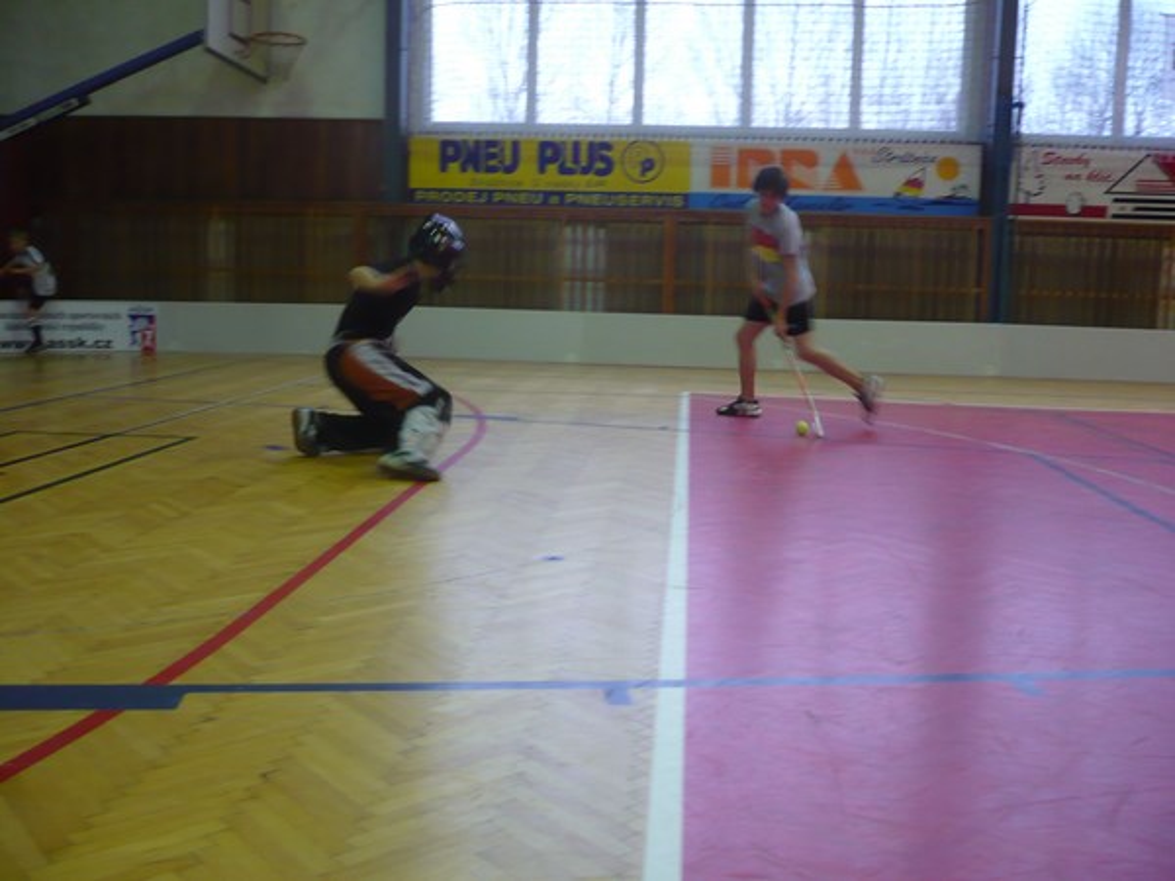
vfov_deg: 40.7
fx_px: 1188
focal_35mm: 35
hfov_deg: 52.6
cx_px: 588
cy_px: 440
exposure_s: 1/30
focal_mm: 5.8
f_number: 2.8
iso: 200
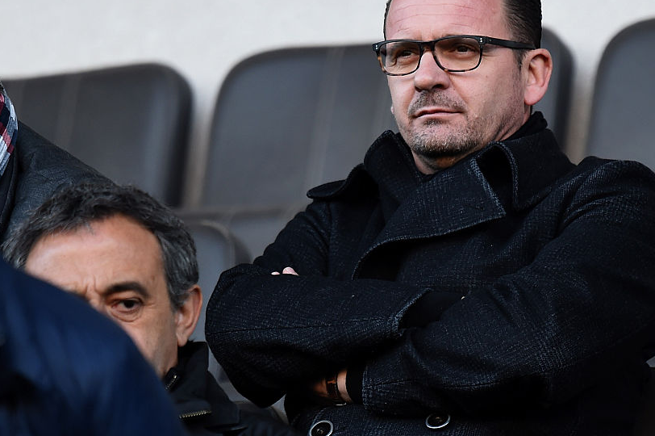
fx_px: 12616
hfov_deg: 3.0
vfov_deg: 2.0
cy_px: 195
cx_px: 410
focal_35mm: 694
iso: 800
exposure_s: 1/250
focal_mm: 550
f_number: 4
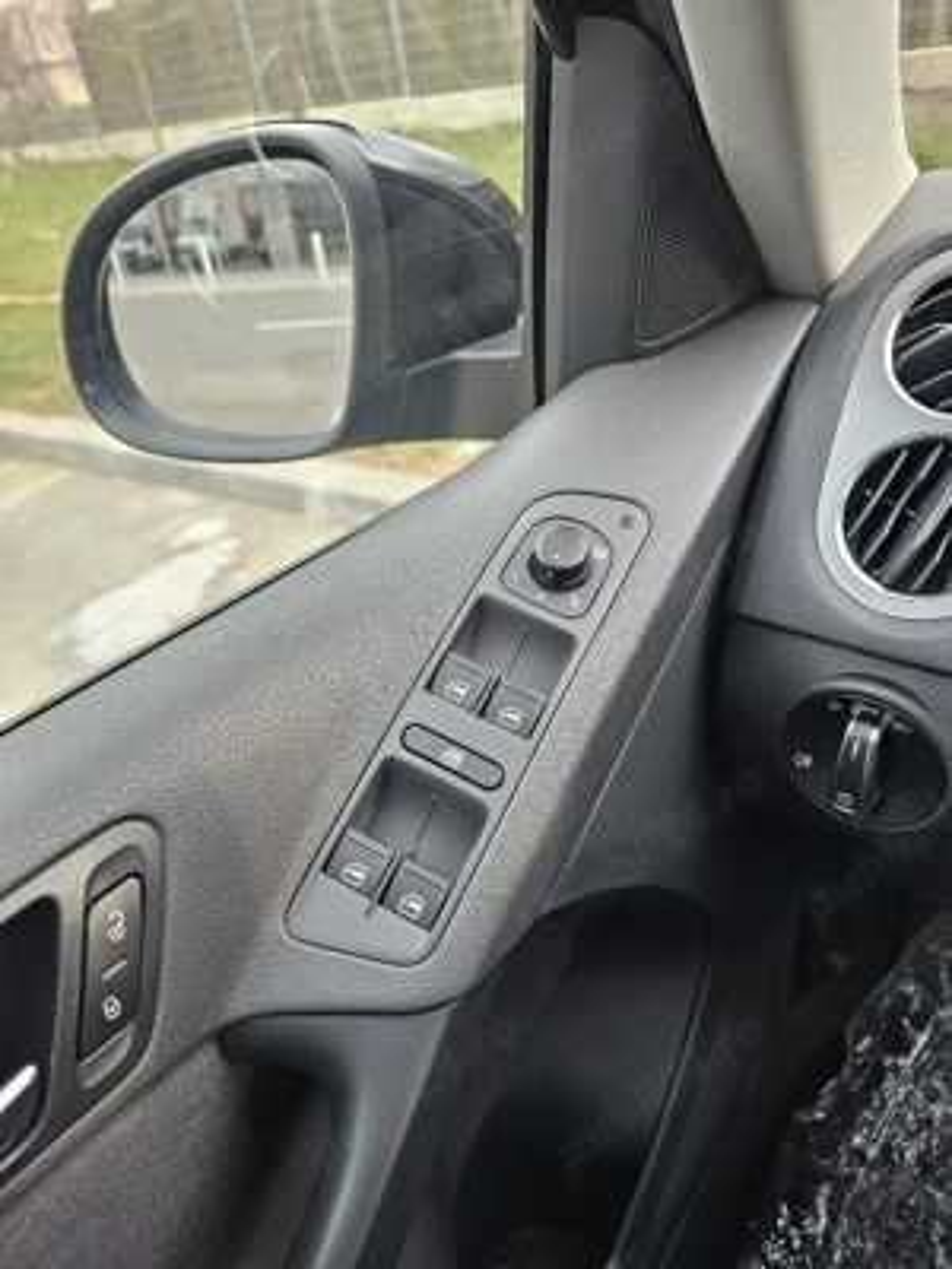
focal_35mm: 23
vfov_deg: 73.9
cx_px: 476
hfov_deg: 58.9
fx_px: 843
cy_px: 634
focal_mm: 6.3
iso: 160
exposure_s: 1/182
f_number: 1.7
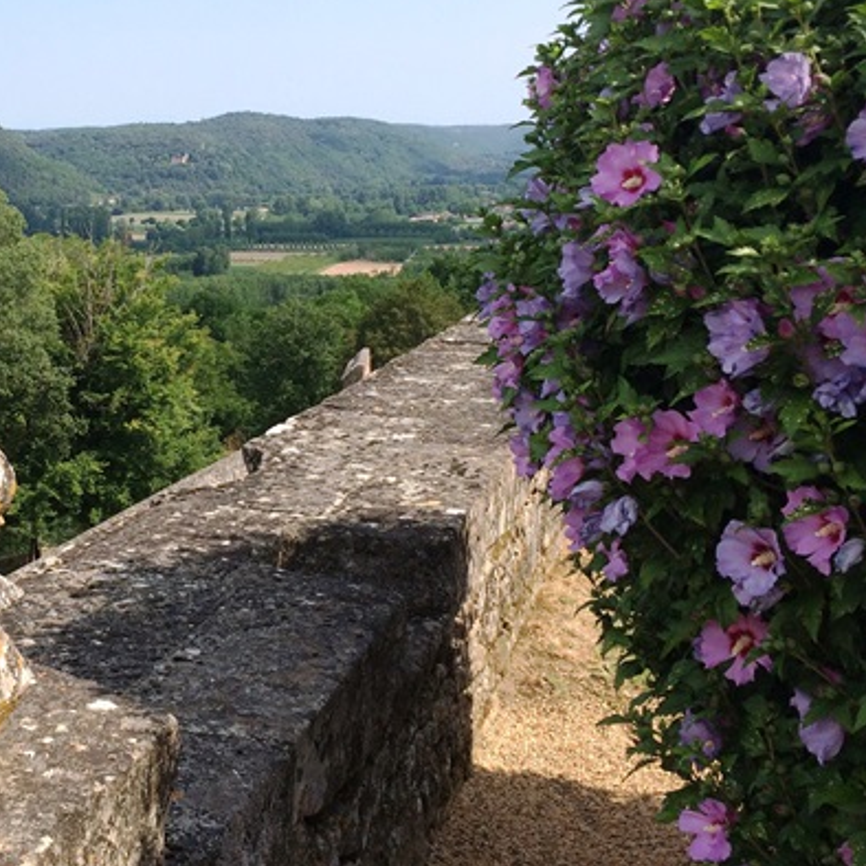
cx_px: 127
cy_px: 312
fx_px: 1472
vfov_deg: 32.6
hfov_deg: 31.6
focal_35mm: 52
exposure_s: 1/1953
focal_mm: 4.15
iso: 32
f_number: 2.2
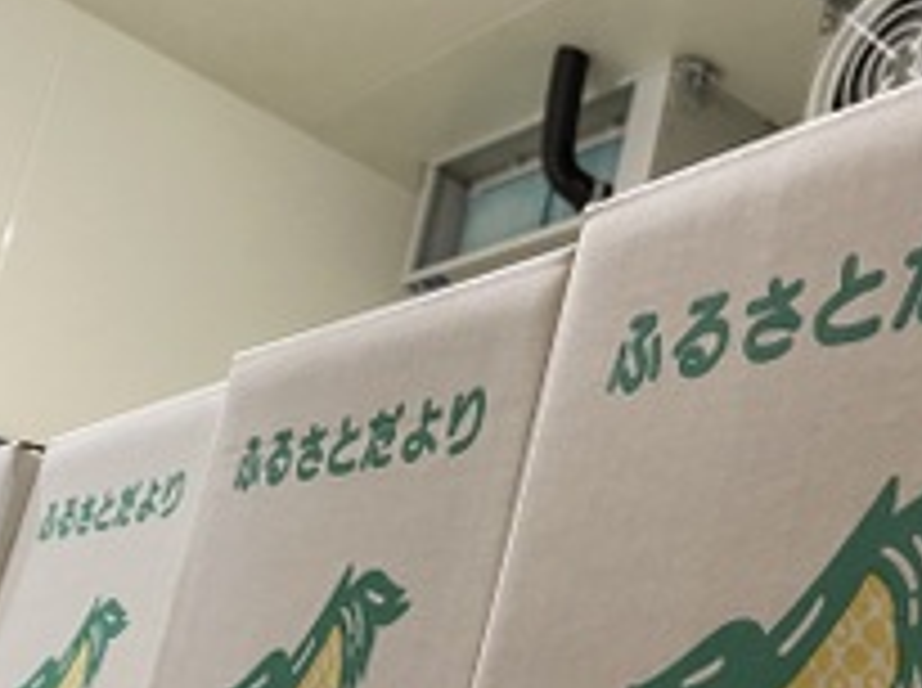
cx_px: 576
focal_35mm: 61
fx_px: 1622
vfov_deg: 22.8
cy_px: 719
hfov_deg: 31.6
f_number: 1.8
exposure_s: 1/60
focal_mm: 4.25
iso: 400
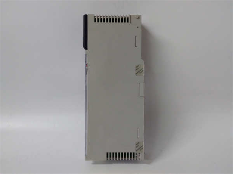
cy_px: 87
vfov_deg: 51.4
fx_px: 182
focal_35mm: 27
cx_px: 116
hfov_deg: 65.3
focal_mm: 3.79
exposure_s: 1/33
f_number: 2
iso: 303
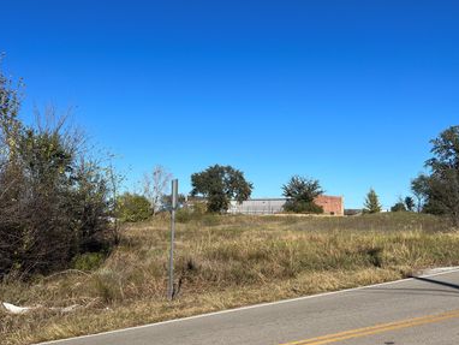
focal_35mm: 34
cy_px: 187
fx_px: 451
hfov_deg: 53.9
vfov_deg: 41.8
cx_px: 233
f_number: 1.5
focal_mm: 5.7
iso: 50
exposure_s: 1/5882
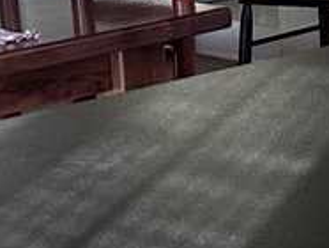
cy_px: -221
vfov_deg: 8.6
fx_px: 1570
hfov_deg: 8.8
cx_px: 1118
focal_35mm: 165
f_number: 1.78
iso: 200
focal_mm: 6.86
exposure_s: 1/120
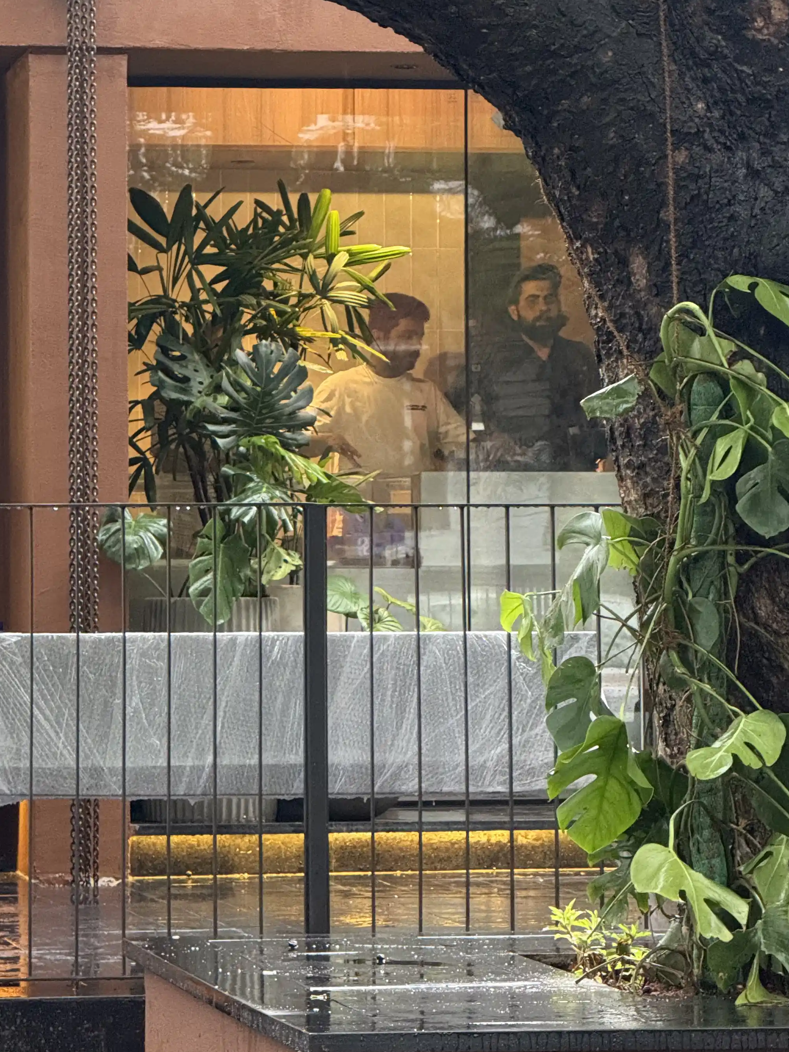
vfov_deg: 11.0
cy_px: 385
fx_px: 5470
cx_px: 299
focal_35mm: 180
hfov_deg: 8.2
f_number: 2.8
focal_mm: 15.66
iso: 500
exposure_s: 1/76
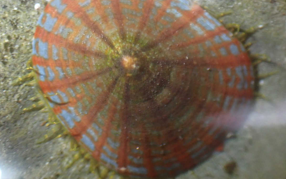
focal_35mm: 82
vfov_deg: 15.9
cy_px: 71
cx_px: 143
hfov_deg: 25.2
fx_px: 639
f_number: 13
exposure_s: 1/80
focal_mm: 13.65
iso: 800
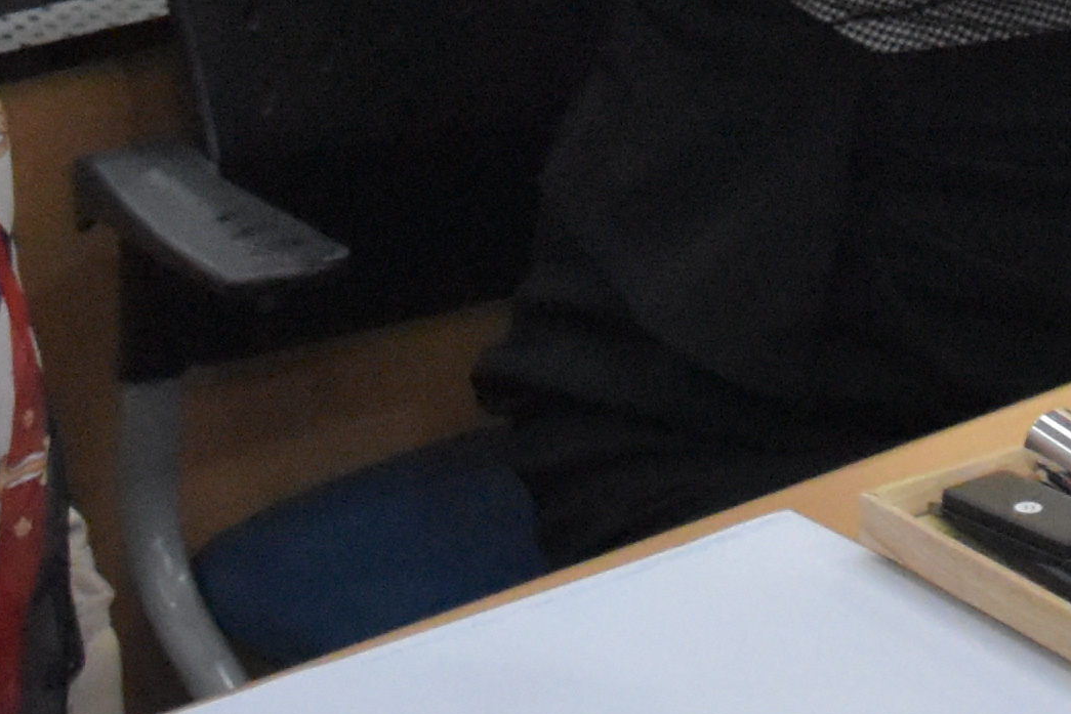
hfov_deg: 12.9
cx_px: 1343
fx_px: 4612
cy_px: -689
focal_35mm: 155
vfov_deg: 8.4
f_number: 3.5
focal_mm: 18
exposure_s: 1/500
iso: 4000
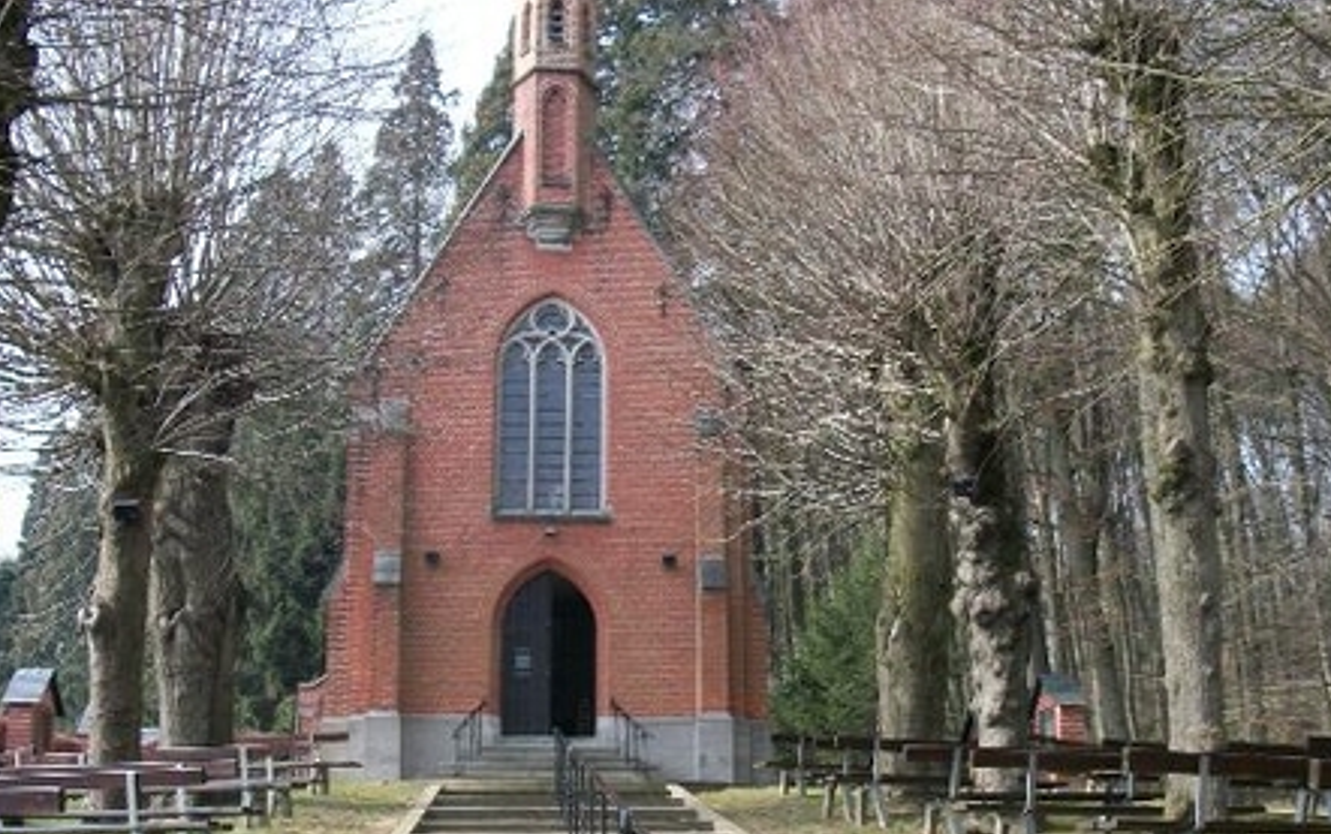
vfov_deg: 28.0
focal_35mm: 46
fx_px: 1670
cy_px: 491
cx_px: 662
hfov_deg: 43.5
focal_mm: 5.7
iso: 80
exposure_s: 1/60
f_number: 8.8
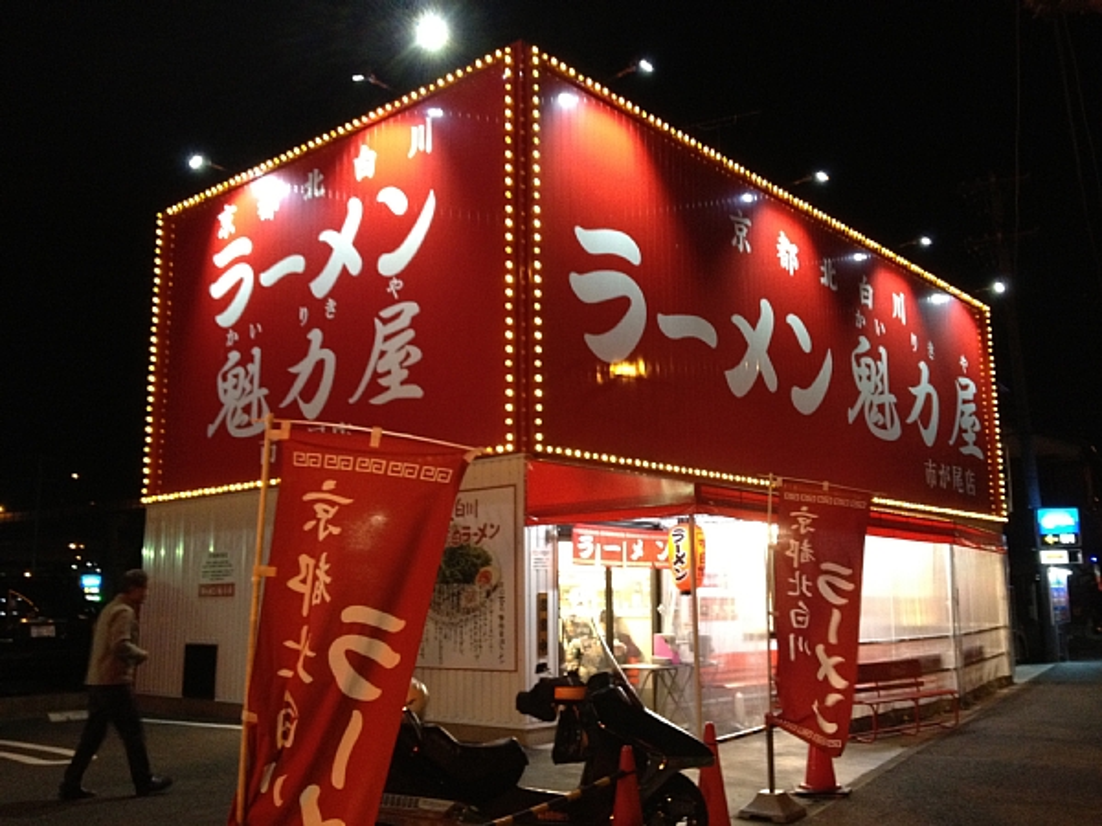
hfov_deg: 52.6
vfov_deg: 40.7
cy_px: 413
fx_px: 1114
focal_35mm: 35
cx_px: 551
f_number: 2.4
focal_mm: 4.28
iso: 320
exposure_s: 1/20
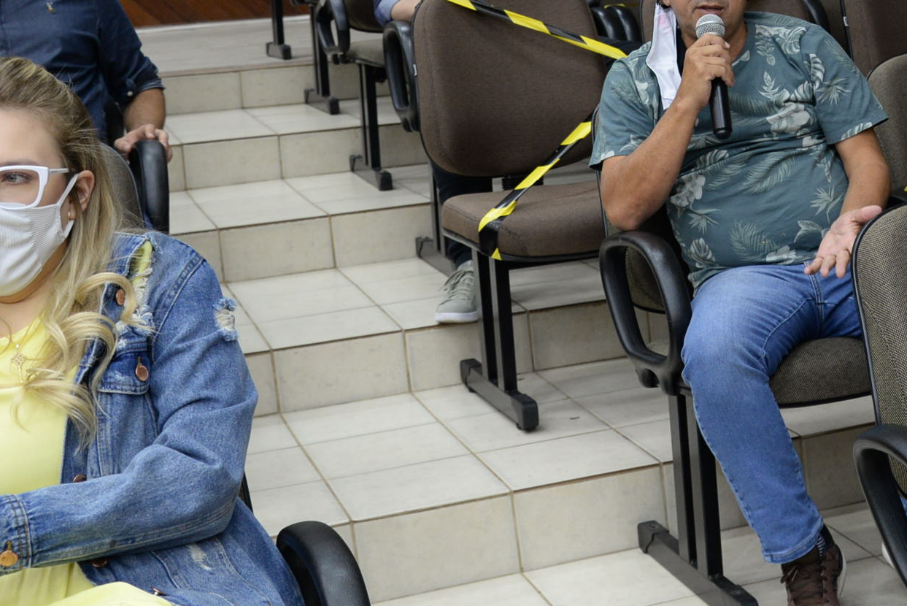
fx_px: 1890
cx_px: 785
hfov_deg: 26.2
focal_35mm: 75
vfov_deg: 17.9
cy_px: 55
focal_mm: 31
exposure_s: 1/80
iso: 1000
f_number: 4.5
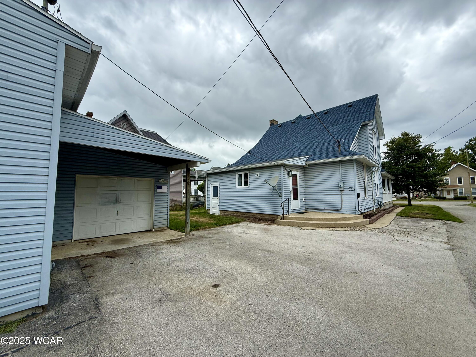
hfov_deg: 102.1
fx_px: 193
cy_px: 178
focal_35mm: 14
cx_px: 238
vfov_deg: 85.7
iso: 50
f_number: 2.2
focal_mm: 2.22
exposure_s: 1/1050
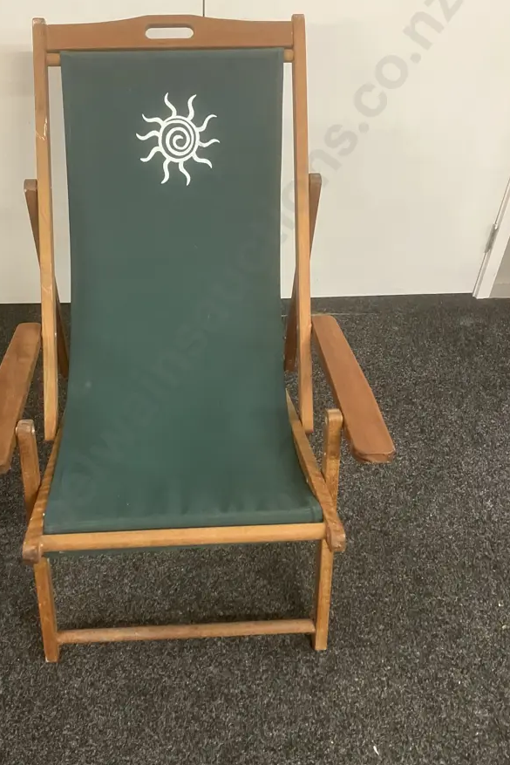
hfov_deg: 38.6
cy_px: 349
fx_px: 722
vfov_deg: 55.7
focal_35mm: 34
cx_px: 183
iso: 250
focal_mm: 3.99
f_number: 1.8
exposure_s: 1/50
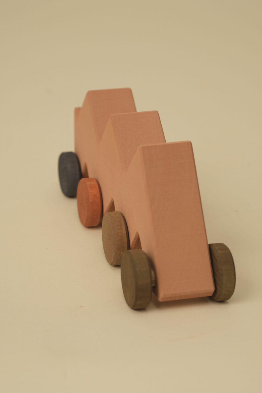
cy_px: 196
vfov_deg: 24.2
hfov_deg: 16.3
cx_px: 131
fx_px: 917
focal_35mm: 84
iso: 800
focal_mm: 56
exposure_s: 1/250
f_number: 5.6
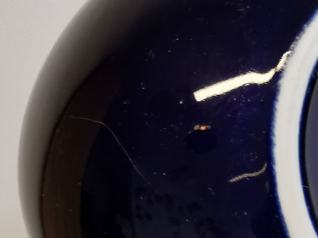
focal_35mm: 63
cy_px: 129
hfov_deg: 27.6
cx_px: 363
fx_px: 579
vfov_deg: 23.3
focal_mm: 2.35
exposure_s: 1/50
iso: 160
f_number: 2.2
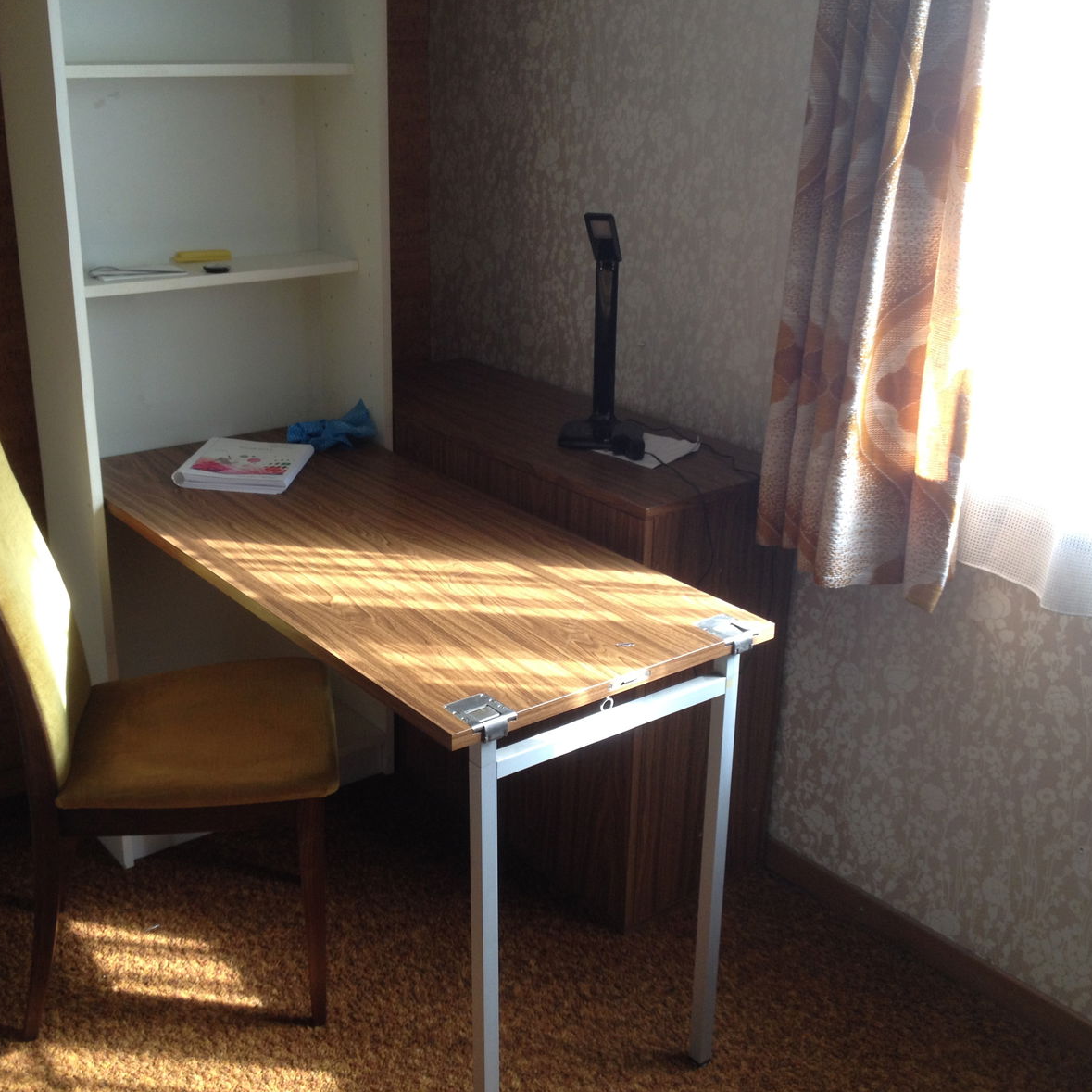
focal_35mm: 42
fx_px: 1499
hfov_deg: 40.0
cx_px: 489
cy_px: 552
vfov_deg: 40.0
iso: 64
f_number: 2.4
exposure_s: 1/20
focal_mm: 4.28
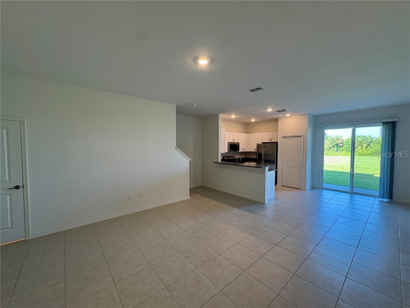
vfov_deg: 85.7
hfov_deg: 102.1
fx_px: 166
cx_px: 205
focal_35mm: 14
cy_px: 154
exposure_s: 1/60
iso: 125
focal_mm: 2.22
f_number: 2.2
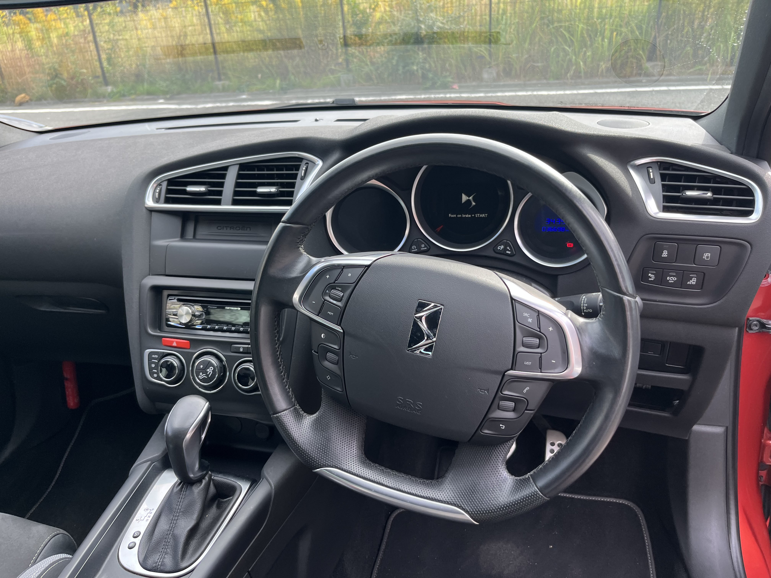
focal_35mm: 26
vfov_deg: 53.1
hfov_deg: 67.3
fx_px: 579
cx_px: 386
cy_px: 289
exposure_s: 1/227
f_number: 1.6
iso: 50
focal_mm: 5.1
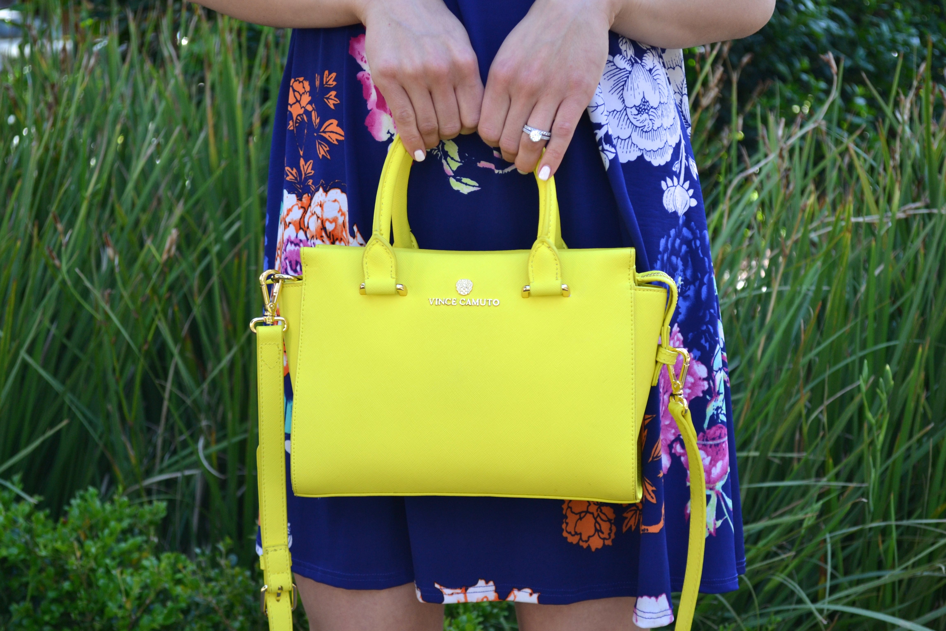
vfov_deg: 18.9
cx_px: 473
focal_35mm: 72
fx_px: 1892
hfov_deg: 28.1
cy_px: 316
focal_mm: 48
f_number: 5.6
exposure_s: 1/125
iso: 280
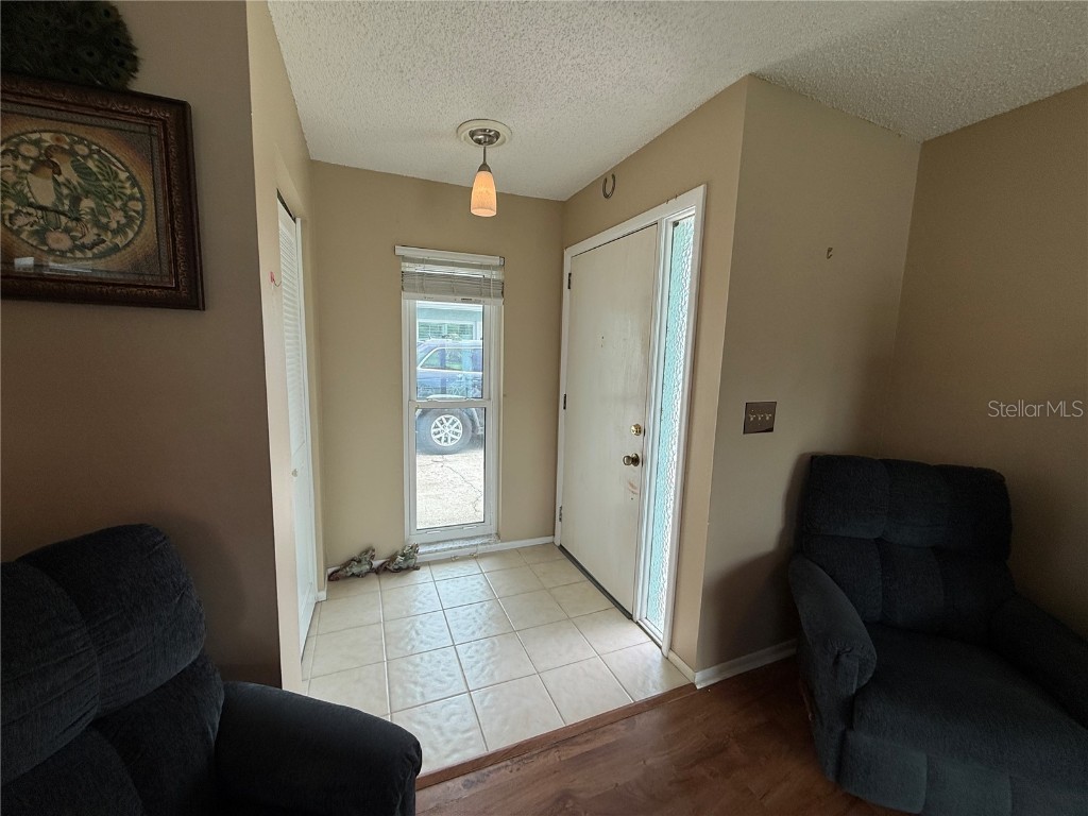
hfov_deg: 102.1
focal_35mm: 14
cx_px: 544
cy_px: 408
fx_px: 440
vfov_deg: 85.7
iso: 64
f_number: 2.2
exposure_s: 1/153
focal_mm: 2.22
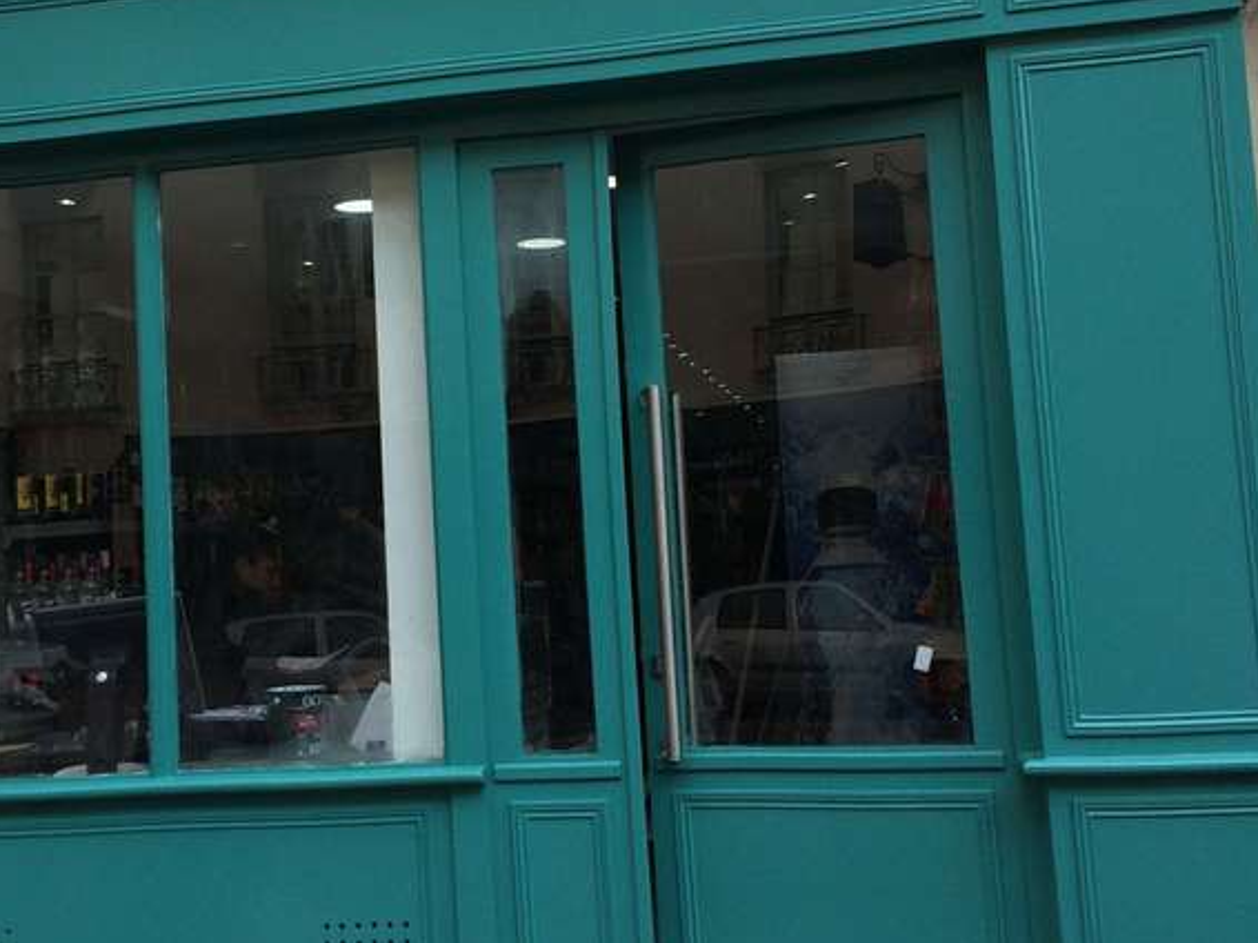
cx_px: 445
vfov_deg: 34.8
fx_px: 1489
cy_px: 322
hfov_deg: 45.3
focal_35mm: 41
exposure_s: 1/1001
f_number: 2.2
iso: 32
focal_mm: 4.15
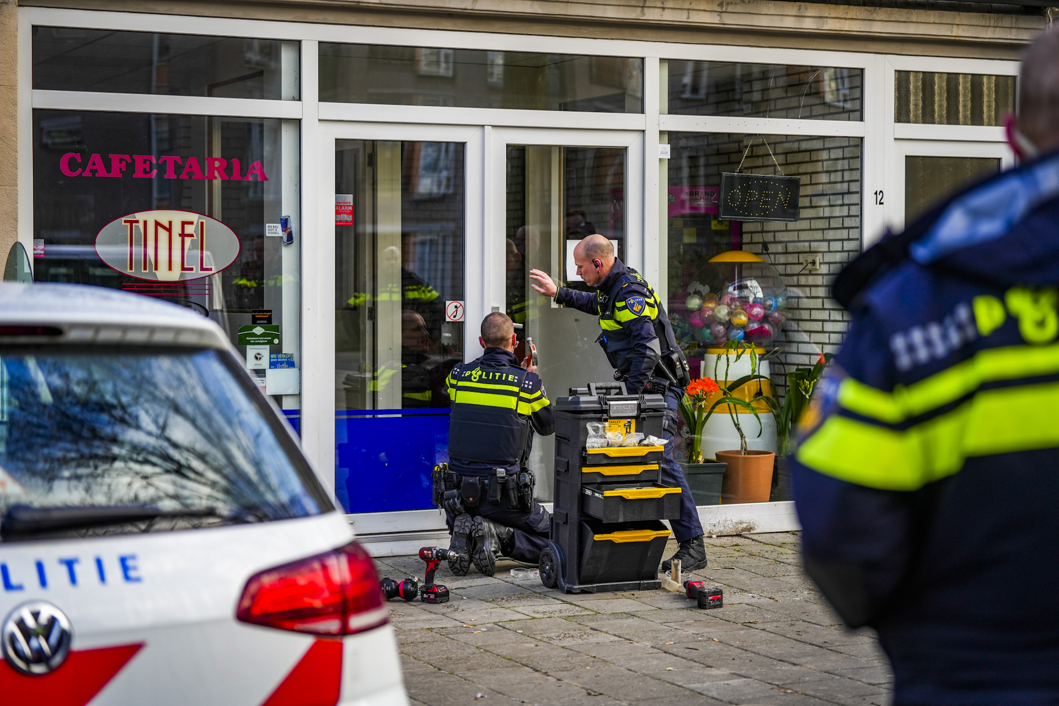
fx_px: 2059
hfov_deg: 28.8
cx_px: 530
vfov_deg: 19.5
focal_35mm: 70
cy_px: 353
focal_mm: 70
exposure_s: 1/500
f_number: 2.8
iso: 250
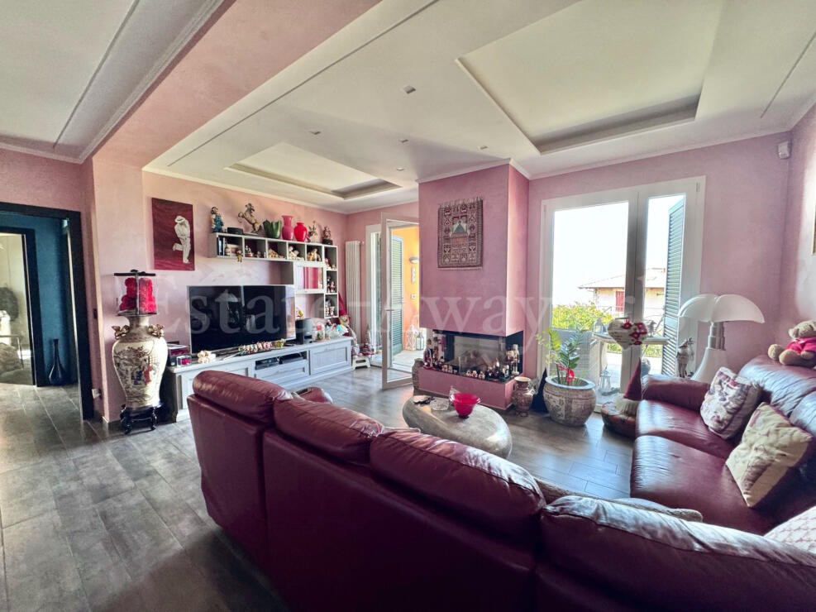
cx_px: 408
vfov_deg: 85.7
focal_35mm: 14
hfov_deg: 102.1
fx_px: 330
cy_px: 306
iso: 200
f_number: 2.2
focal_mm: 2.22
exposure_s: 1/99
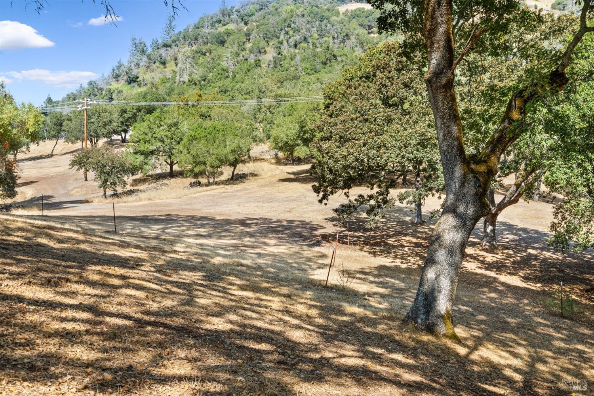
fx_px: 528
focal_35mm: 32
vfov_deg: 41.1
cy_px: 198
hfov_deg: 58.7
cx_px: 297
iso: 400
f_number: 8
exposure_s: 1/80
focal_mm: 32
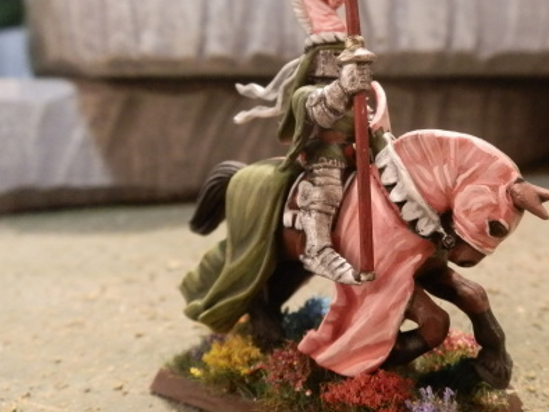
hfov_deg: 48.3
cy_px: 138
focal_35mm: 38
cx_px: 359
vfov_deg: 37.3
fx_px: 602
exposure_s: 1/50
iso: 400
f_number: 3.1
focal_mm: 5
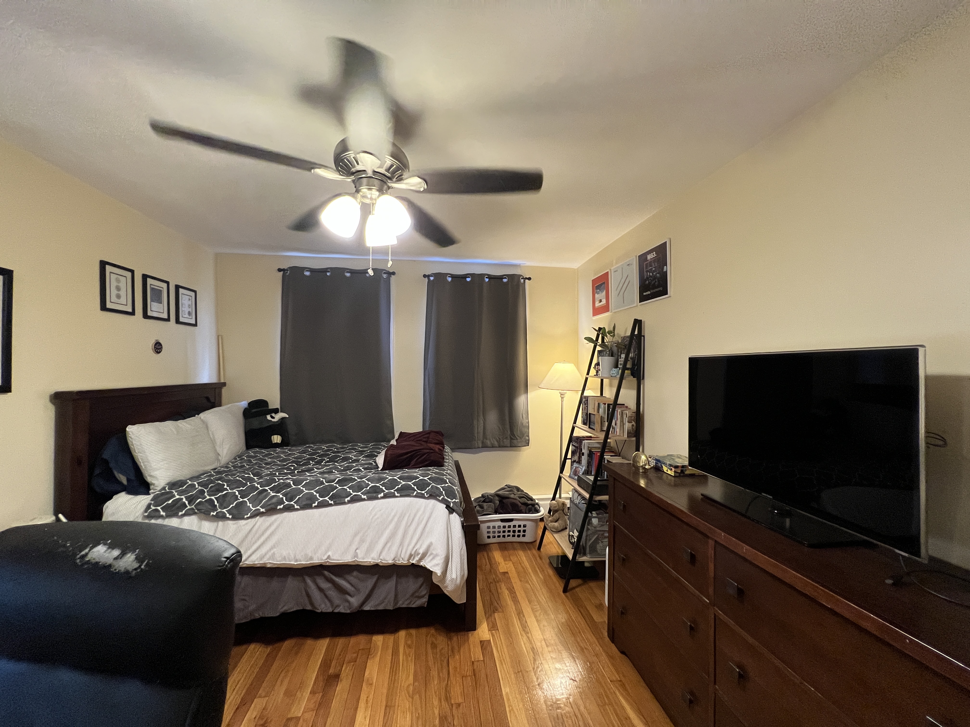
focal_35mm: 13
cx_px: 485
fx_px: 364
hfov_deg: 106.2
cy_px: 364
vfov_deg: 89.9
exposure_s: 1/60
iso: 320
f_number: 1.8
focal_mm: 1.57
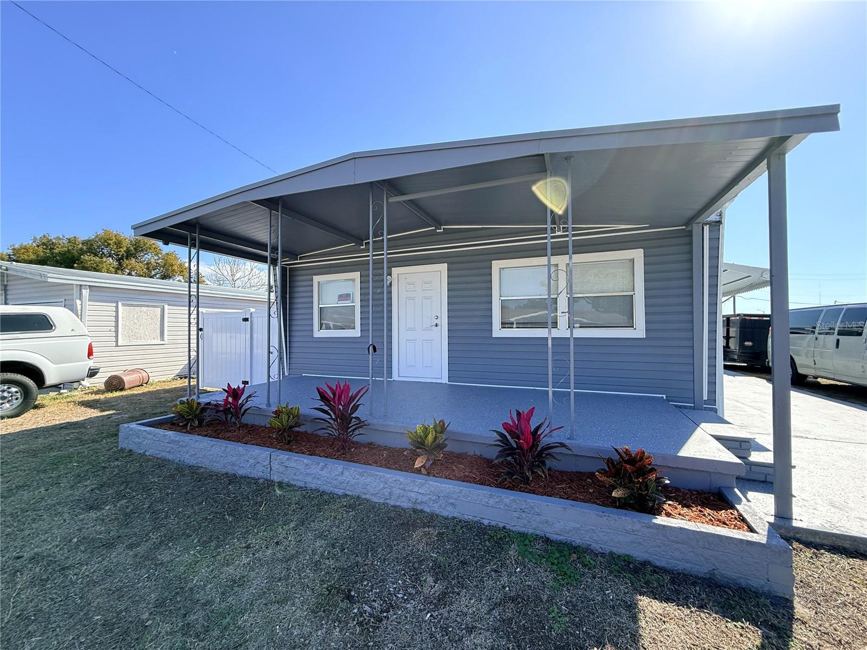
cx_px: 434
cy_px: 325
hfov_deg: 102.1
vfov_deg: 85.7
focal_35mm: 14
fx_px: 351
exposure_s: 1/734
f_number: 2.2
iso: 64
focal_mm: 2.22
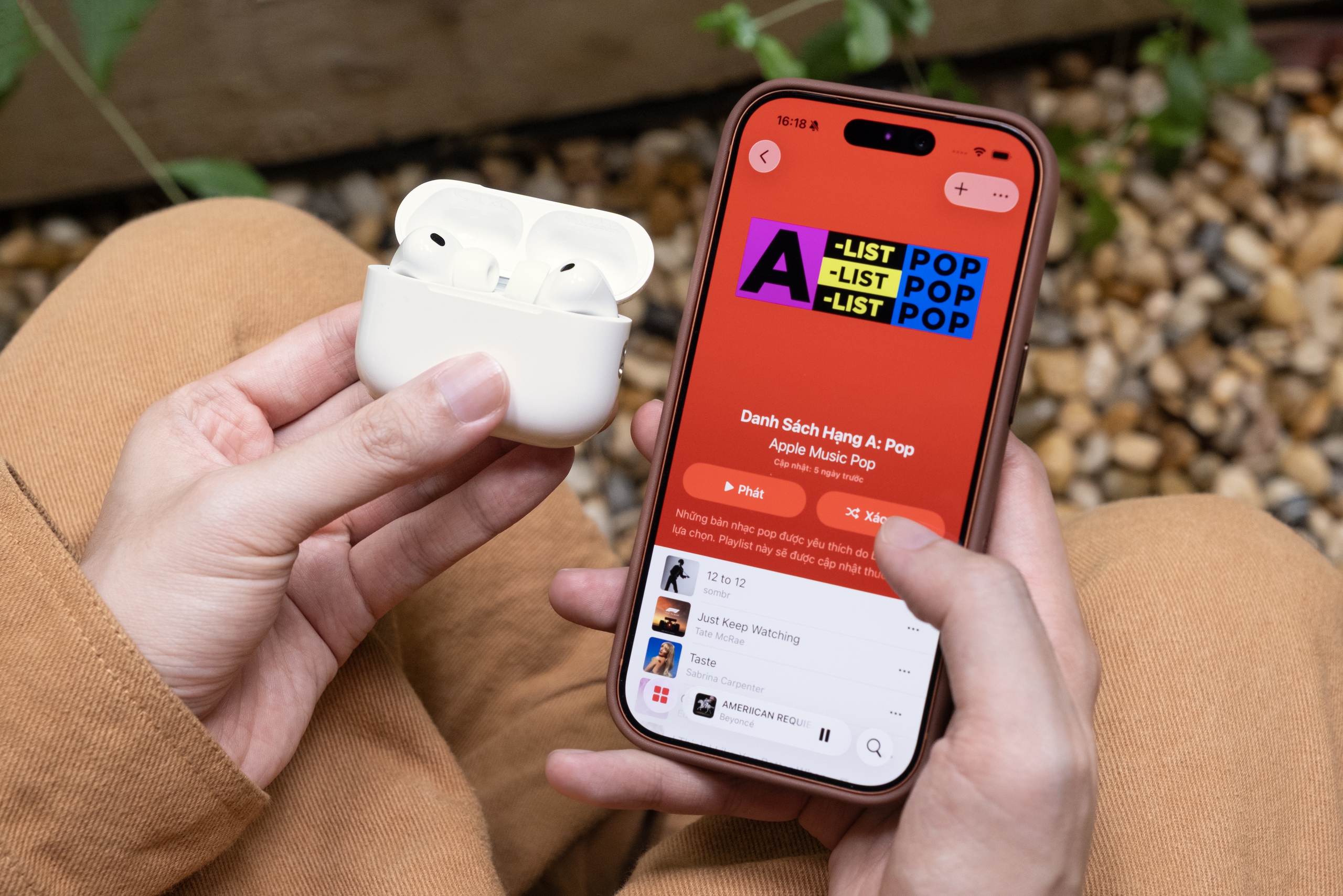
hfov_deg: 33.4
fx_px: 2238
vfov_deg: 22.6
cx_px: 672
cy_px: 448
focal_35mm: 60
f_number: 5.6
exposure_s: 1/55
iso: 1250
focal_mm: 40.1
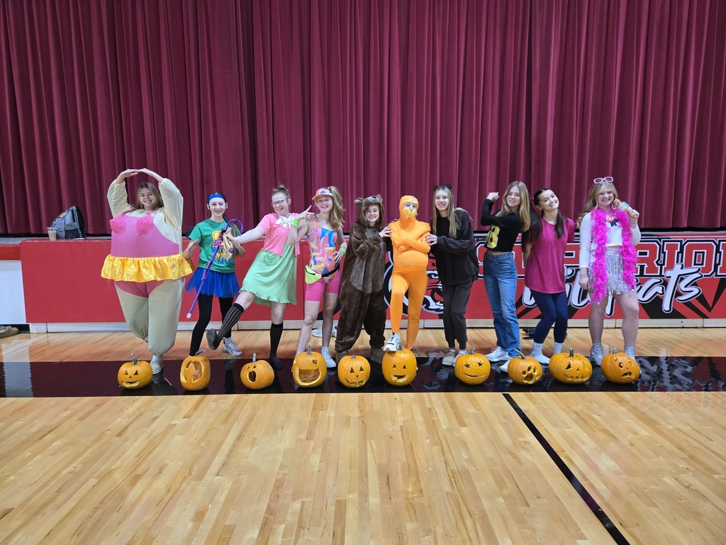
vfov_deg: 58.9
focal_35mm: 23
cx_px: 363
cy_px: 272
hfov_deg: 73.9
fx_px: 482
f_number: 1.8
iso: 640
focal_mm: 5.4
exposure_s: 1/120
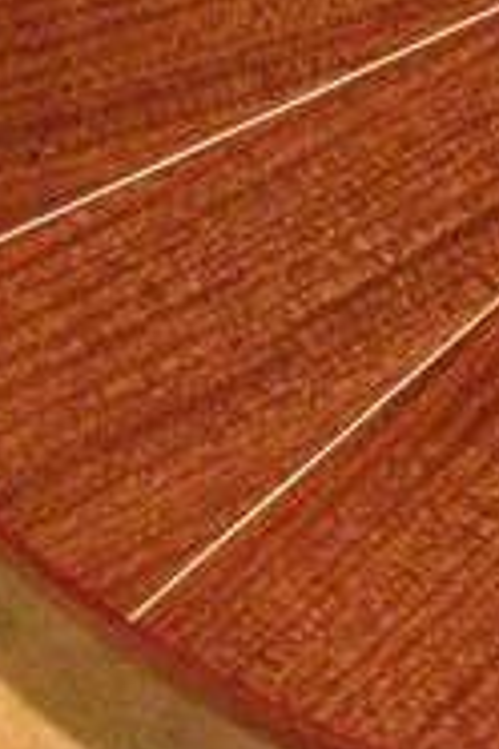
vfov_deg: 13.7
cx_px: 1300
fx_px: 3077
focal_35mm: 148
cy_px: 72
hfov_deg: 8.3
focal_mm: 4.13
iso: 640
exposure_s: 1/15
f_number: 2.4
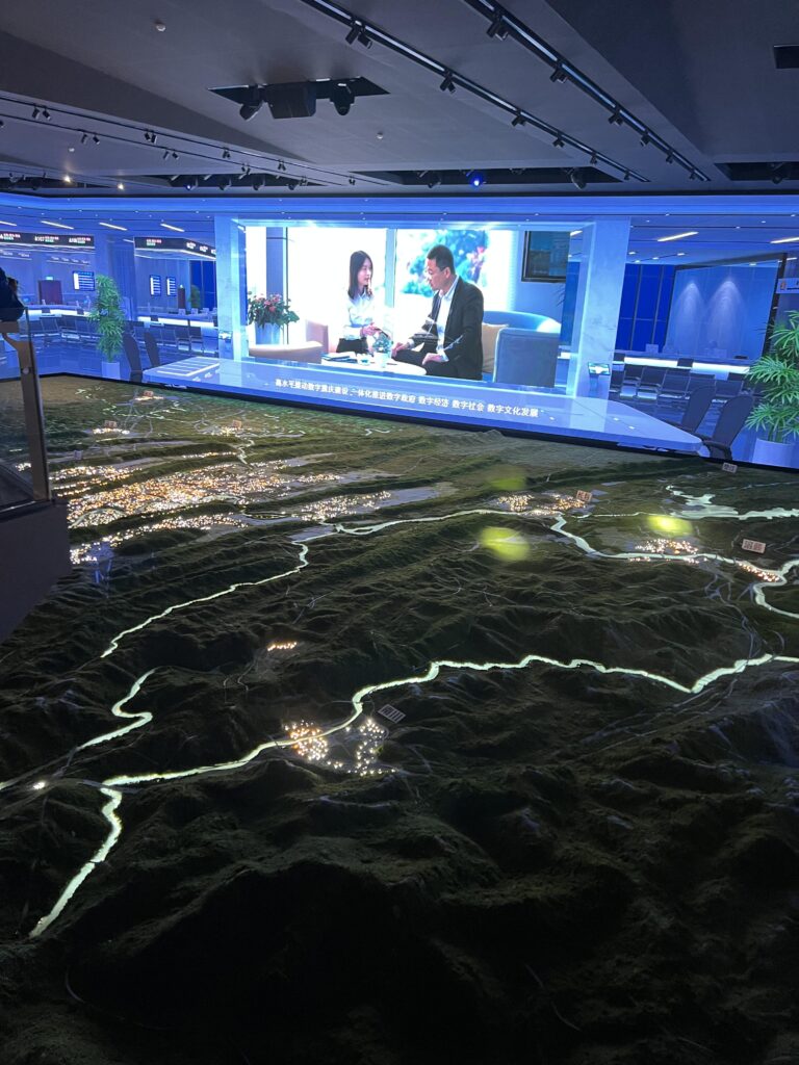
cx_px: 400
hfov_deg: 53.1
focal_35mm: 26
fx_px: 800
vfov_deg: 67.3
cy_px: 532
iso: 250
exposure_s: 1/60
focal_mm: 5.7
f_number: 1.5
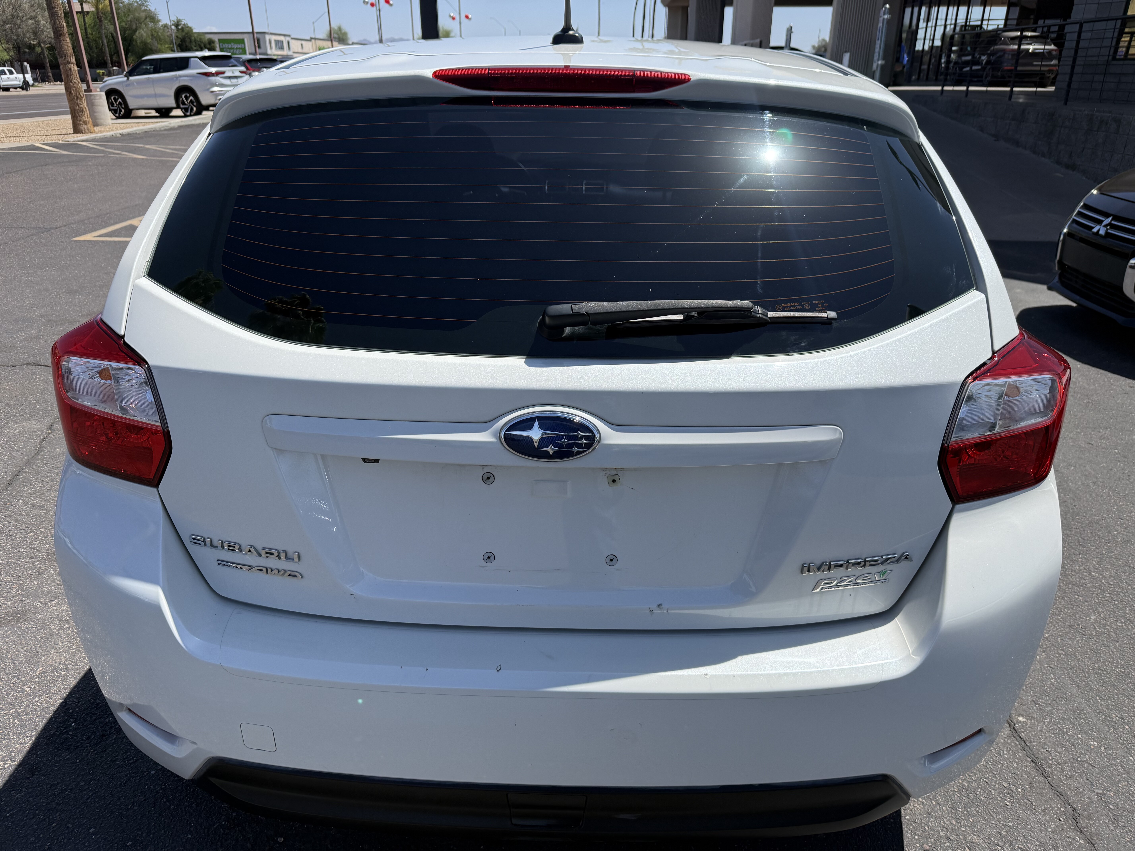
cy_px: 426
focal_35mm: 24
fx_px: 787
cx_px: 568
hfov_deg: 71.6
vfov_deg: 56.8
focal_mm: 6.76
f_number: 1.78
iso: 100
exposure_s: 1/5319
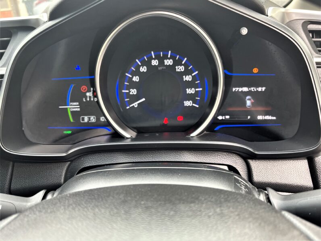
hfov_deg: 67.3
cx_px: 160
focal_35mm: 26
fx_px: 241
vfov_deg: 53.1
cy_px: 120
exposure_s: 1/109
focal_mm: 5.1
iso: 125
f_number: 1.6
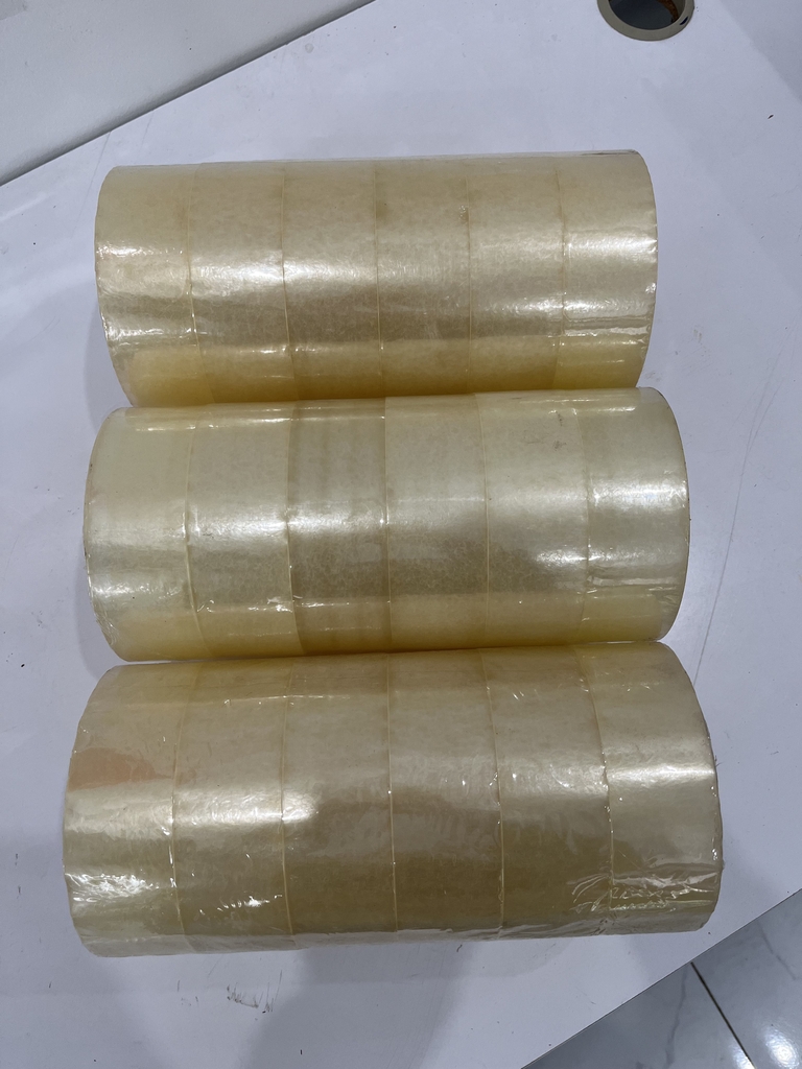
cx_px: 401
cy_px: 534
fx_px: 803
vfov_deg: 67.3
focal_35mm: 26
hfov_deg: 53.1
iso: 125
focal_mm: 5.1
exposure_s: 1/100
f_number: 1.6
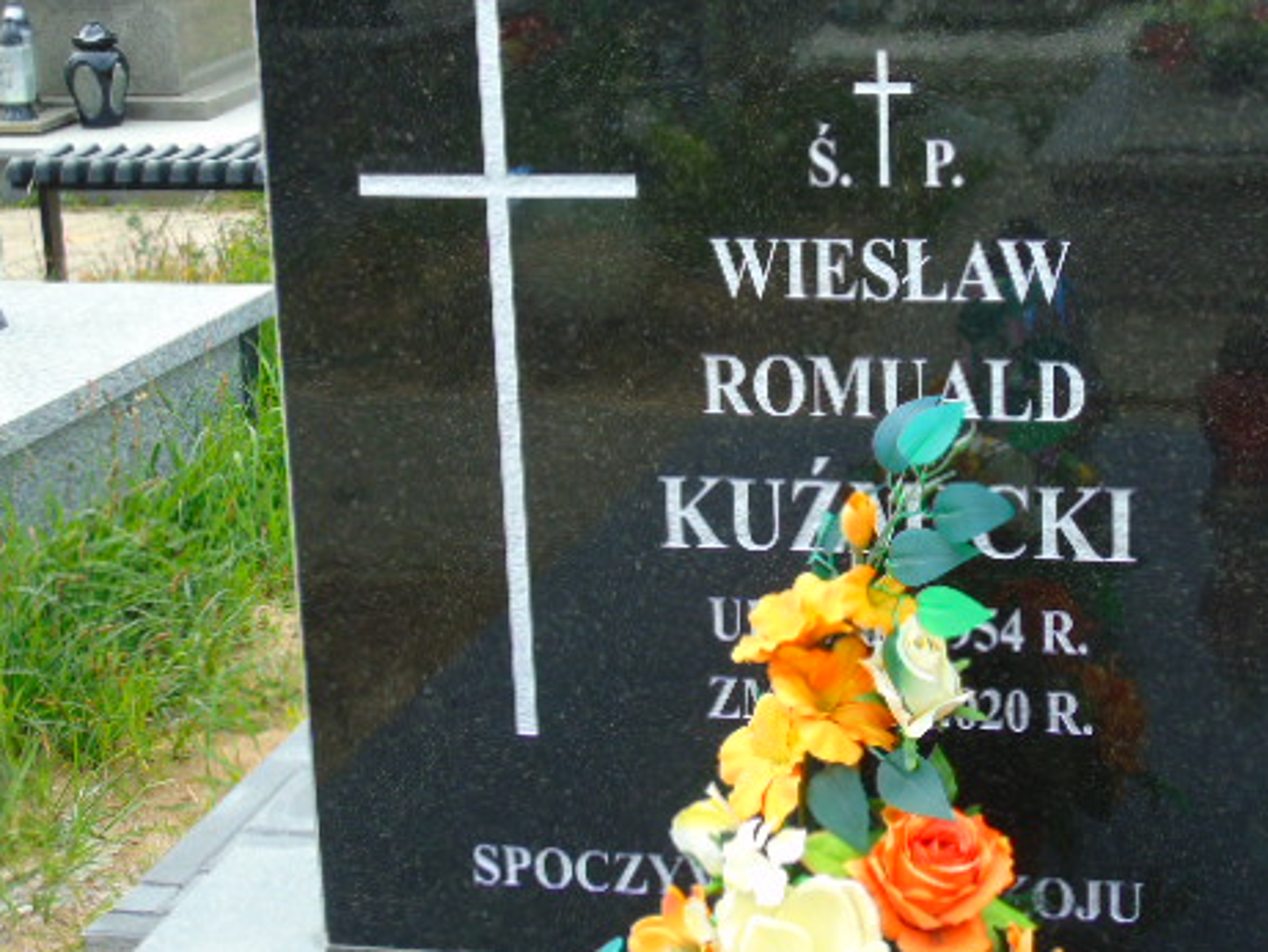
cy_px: 415
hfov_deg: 25.9
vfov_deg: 19.6
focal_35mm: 75
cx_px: 773
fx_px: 2748
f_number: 4.3
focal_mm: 9.6
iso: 80
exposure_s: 1/160
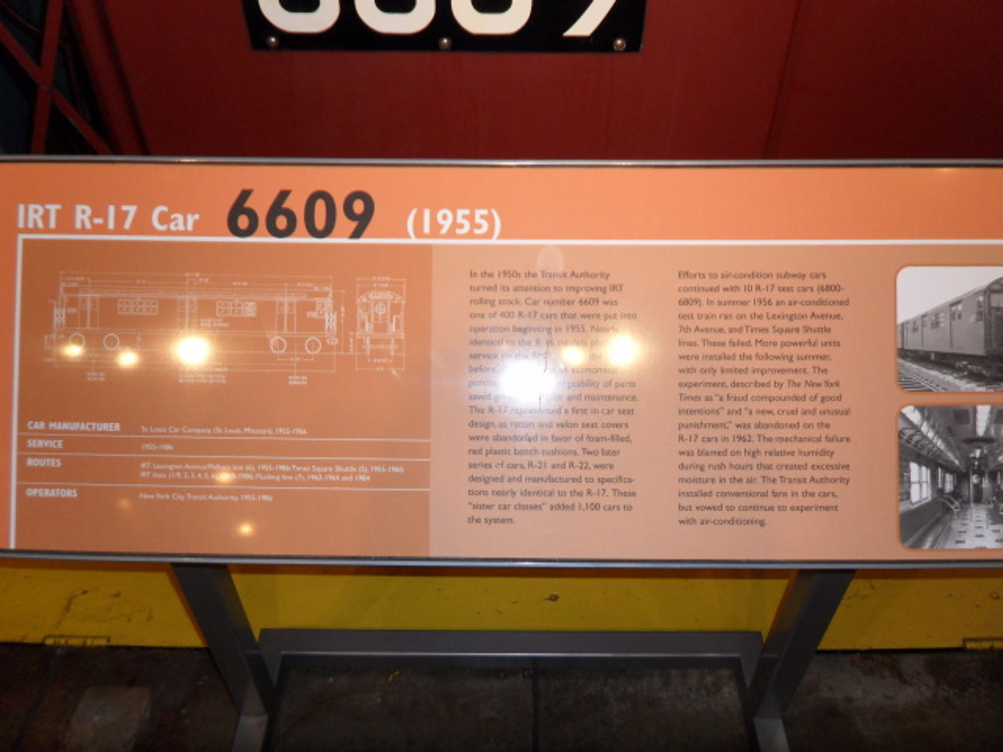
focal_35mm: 27
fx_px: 782
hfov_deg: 65.3
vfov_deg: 51.4
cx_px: 502
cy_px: 376
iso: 200
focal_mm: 4.9
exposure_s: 1/45
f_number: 3.5
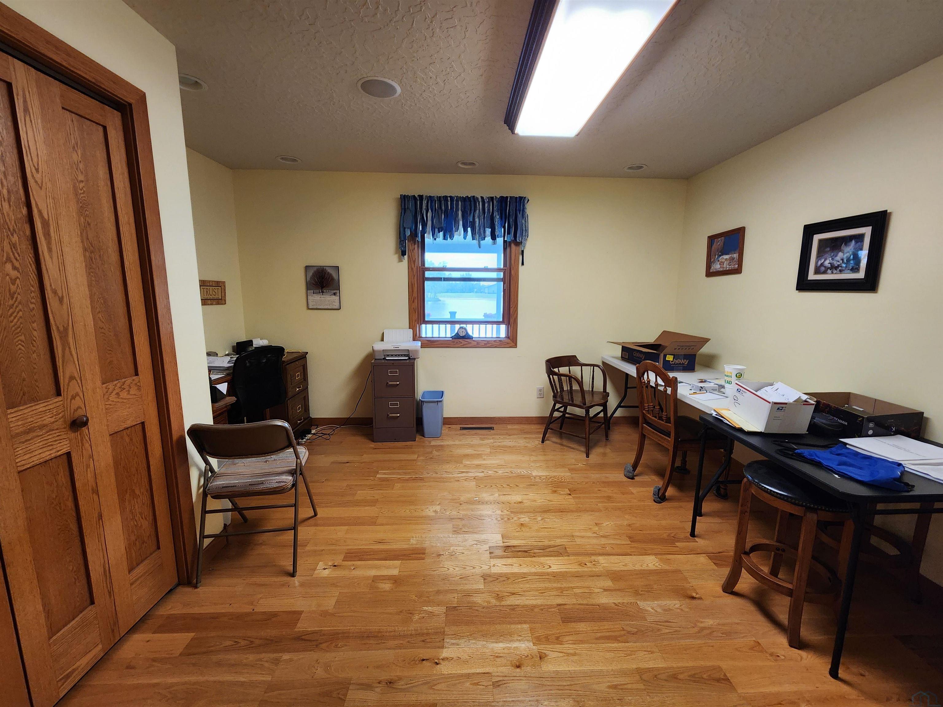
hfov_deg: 106.2
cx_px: 472
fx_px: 354
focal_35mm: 13
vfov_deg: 89.9
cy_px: 354
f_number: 2.2
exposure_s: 1/60
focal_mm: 2.2
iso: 200
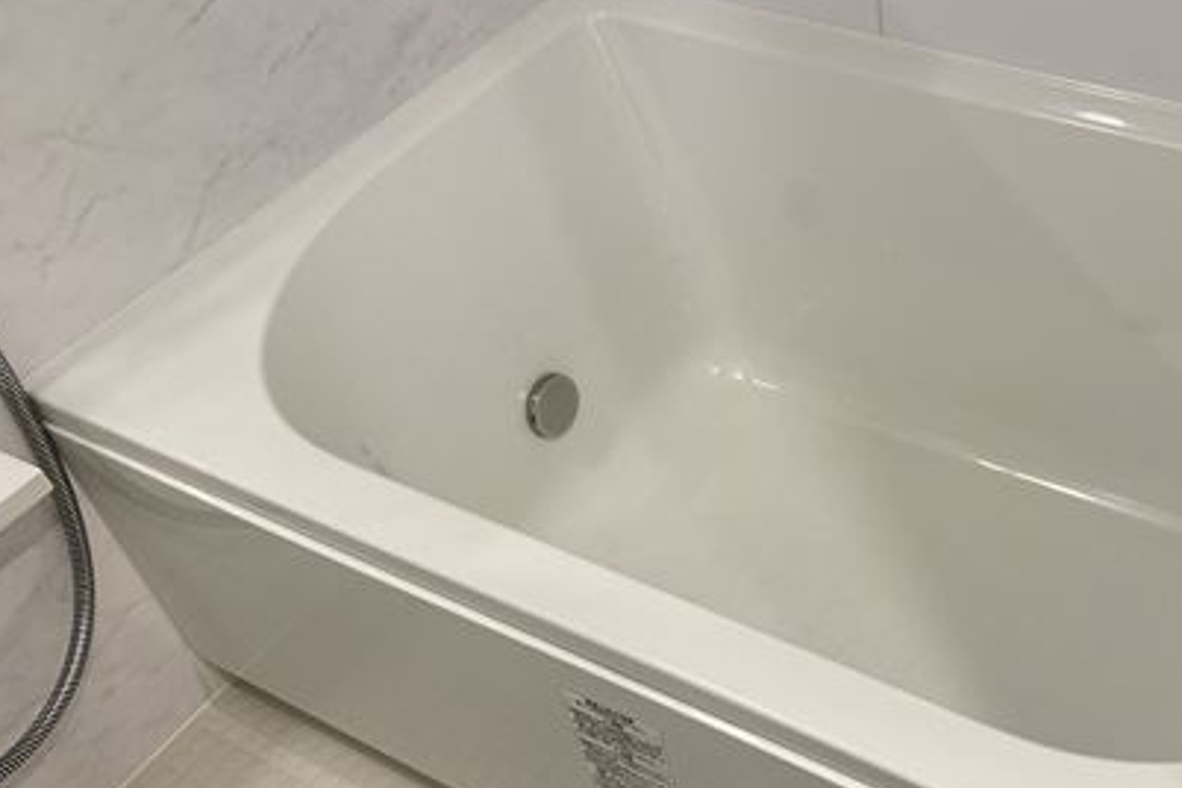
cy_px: 473
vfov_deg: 31.1
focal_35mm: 43
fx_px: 1412
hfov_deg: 43.8
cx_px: 903
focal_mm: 4.25
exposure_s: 1/100
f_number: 1.8
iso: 125
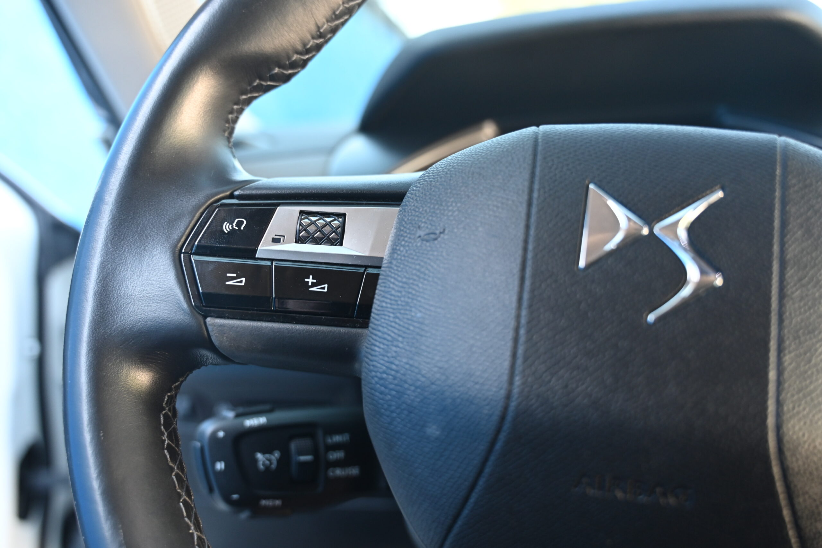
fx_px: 799
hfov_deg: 54.4
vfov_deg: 37.9
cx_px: 411
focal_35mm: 35
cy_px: 274
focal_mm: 35
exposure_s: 1/125
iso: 1600
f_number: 4
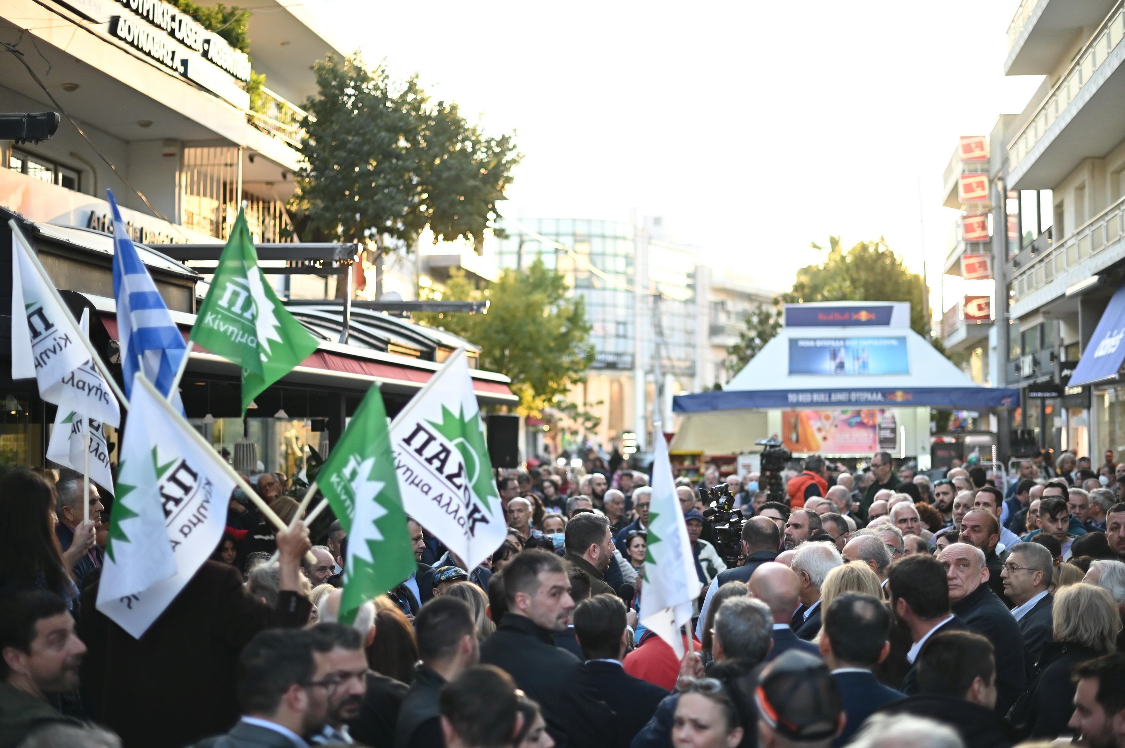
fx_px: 1561
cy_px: 374
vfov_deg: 27.0
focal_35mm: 50
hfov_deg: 39.6
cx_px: 562
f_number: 2
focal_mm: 50
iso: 1600
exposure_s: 1/3200
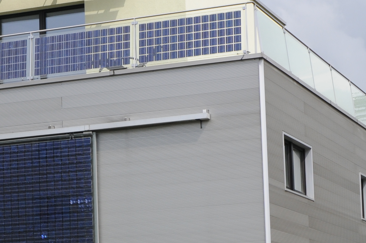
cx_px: 101
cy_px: 207
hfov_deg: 16.5
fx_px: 1259
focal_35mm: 124
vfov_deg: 11.0
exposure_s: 1/250
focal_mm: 28
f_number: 8
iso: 200
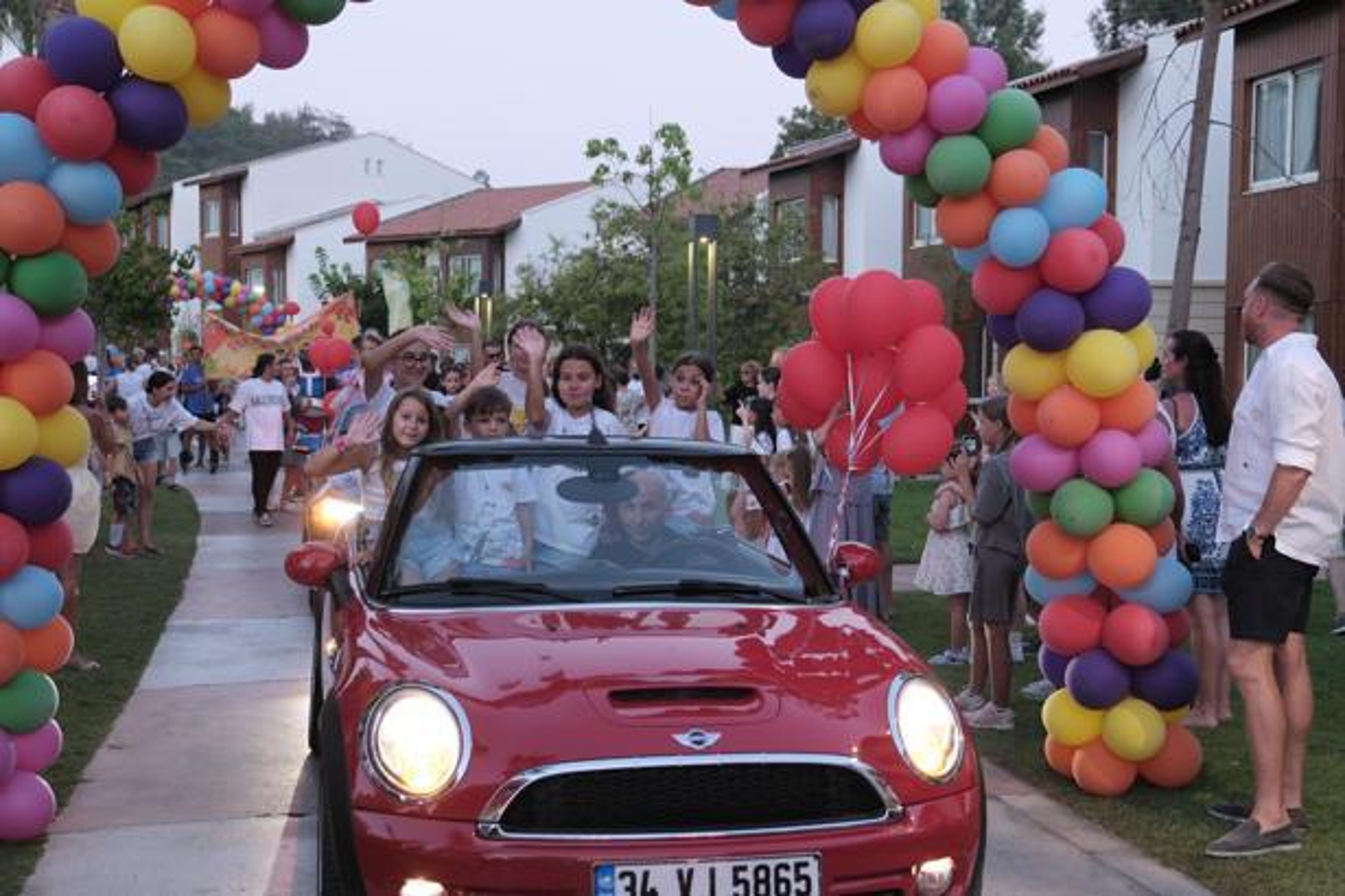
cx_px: 672
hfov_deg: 47.4
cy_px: 448
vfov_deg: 32.6
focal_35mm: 41
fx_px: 1532
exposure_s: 1/125
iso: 1250
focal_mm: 27.4
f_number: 2.8
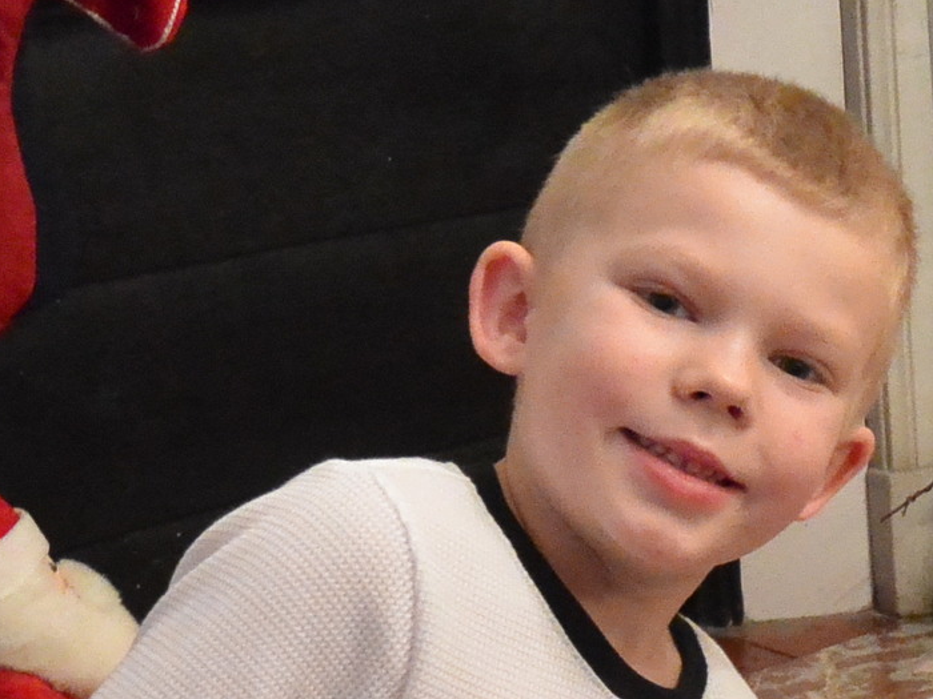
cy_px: 941
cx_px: 1160
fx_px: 2965
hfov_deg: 17.0
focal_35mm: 110
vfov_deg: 13.0
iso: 3200
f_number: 3.8
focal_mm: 12
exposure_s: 1/60
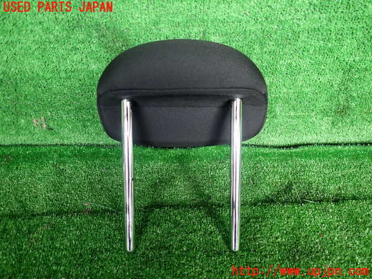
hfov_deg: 69.4
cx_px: 186
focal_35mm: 25
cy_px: 140
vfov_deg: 54.9
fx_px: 269
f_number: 2
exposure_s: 1/60
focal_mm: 4.5
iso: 200
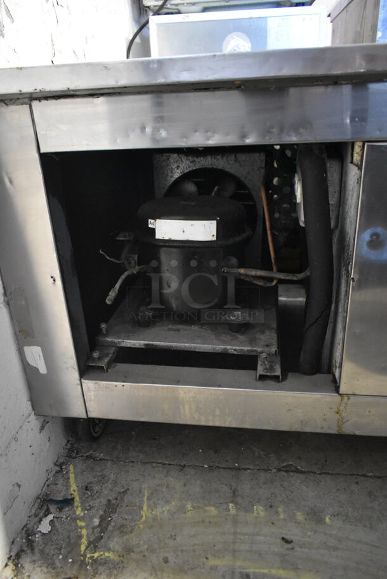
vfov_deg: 67.3
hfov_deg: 48.0
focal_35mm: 27
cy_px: 290
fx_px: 435
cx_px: 194
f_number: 3.5
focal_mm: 18
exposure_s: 1/30
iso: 4500
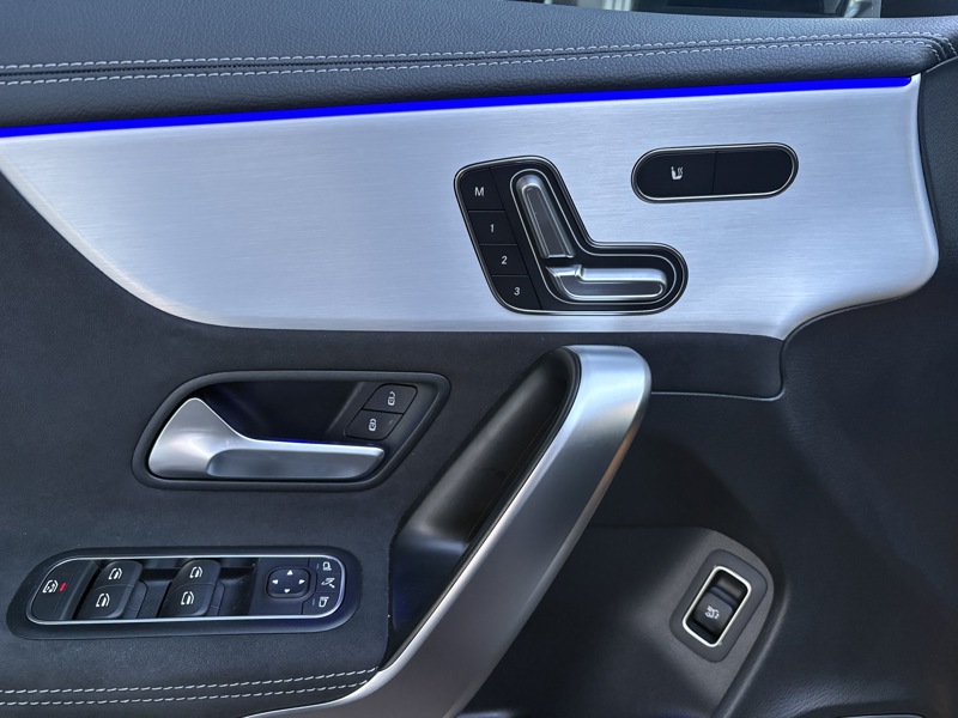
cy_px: 359
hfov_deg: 67.3
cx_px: 479
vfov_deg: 53.1
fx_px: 720
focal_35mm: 26
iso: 400
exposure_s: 1/60
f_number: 1.6
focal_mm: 5.96
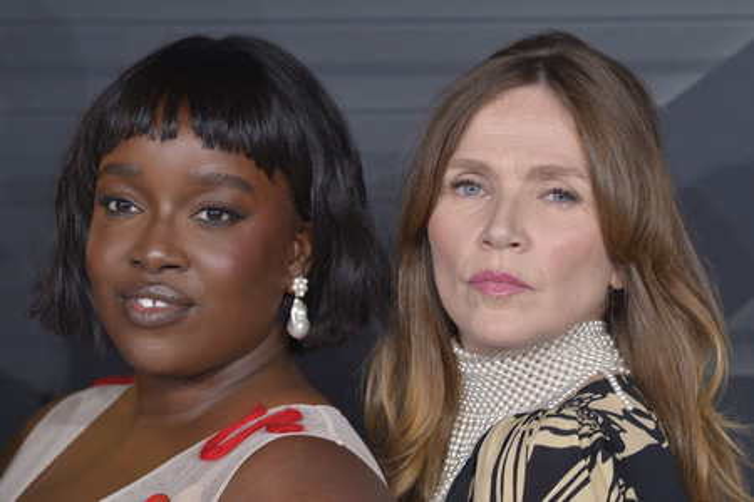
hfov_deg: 6.9
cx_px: 377
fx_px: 6283
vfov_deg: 4.6
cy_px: 251
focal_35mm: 300
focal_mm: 300
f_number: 6.3
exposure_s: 1/400
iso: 400
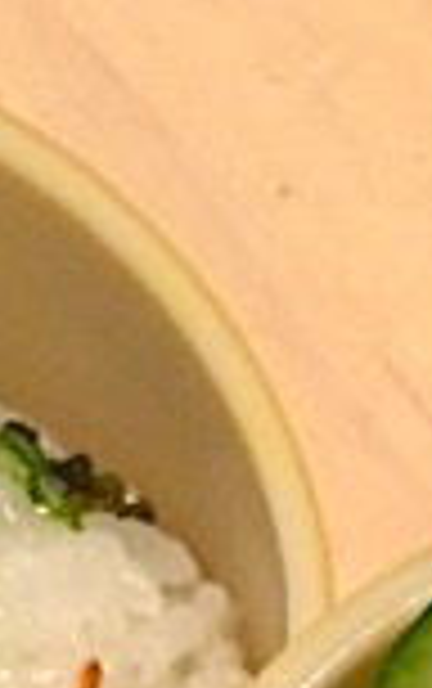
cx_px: 176
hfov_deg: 6.8
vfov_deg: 9.6
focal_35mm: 193
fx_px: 3625
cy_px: 1641
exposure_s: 1/33
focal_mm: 4.15
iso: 160
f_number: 2.2
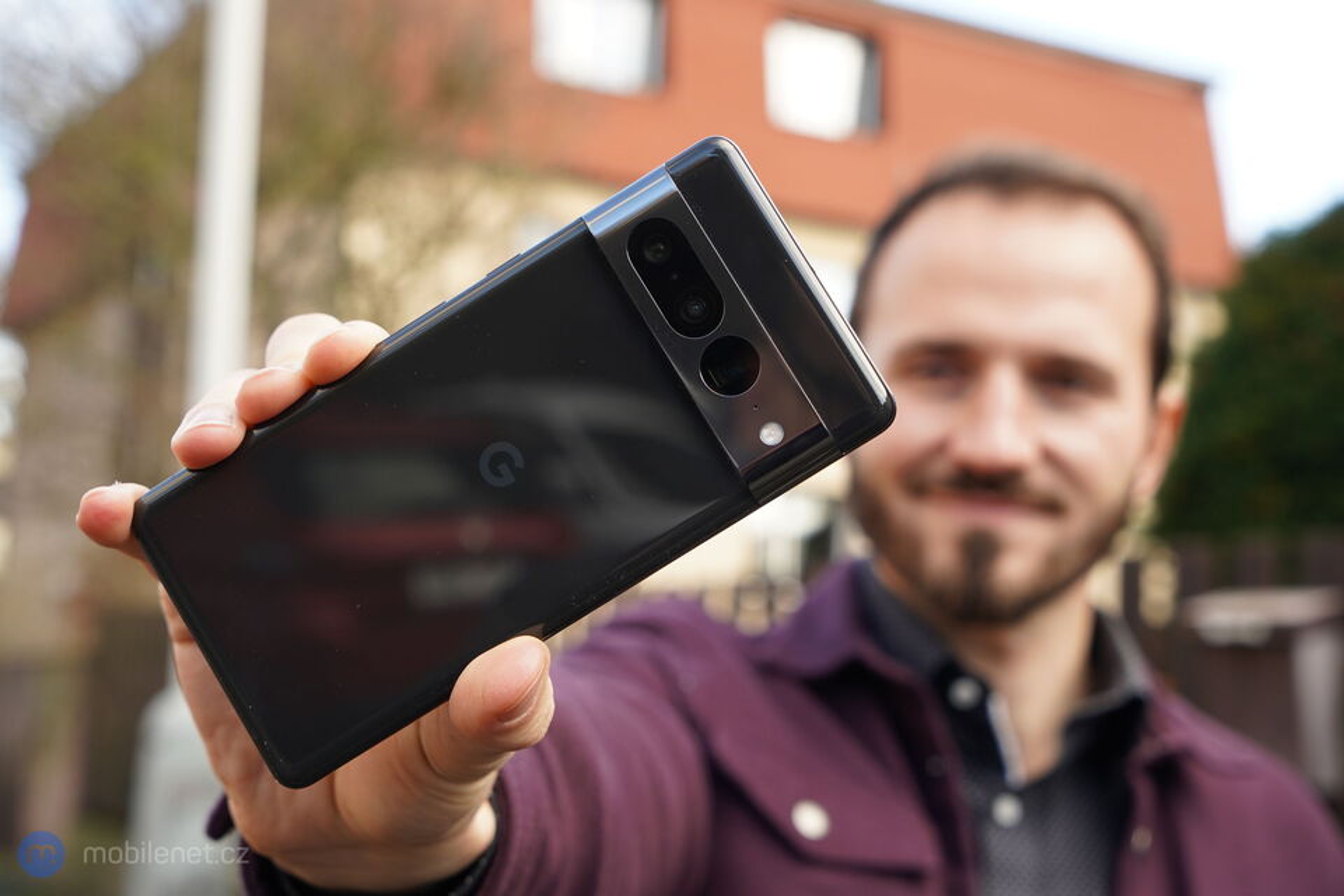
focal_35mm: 53
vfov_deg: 25.5
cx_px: 672
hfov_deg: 37.5
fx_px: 1979
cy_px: 448
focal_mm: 53
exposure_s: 1/160
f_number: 6.3
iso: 500
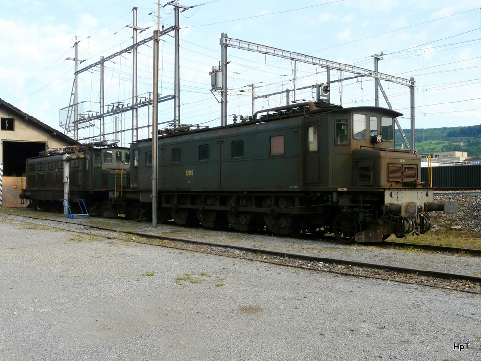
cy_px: 180
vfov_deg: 38.7
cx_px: 240
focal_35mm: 37
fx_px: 514
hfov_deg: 50.1
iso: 100
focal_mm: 6
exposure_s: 1/200
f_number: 5
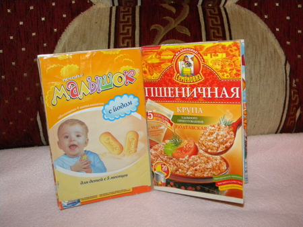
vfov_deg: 39.7
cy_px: 114
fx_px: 315
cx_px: 152
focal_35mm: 36
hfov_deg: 51.3
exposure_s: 1/4
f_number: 3.7
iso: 400
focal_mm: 6.4
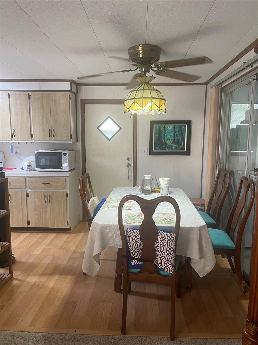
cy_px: 172
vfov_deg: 69.4
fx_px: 248
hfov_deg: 54.9
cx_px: 129
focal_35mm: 25
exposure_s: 1/60
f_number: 1.6
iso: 100
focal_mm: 5.1
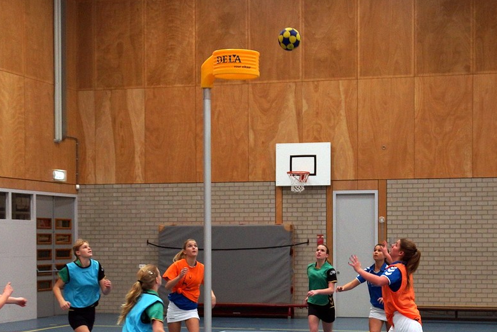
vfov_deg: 23.0
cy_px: 213
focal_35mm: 59
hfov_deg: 33.8
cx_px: 195
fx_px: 815
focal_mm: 30
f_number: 2.8
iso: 640
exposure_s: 1/200
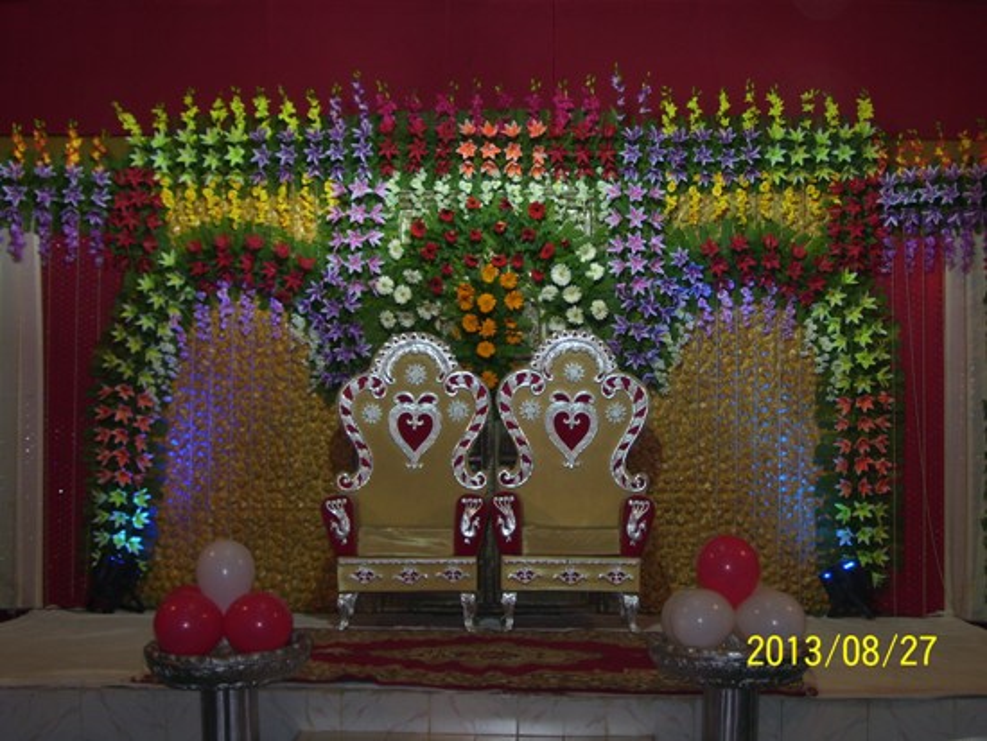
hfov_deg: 33.8
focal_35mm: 57
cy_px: 370
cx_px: 494
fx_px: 1626
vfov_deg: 25.7
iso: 80
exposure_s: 1/45
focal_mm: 9.4
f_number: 3.4
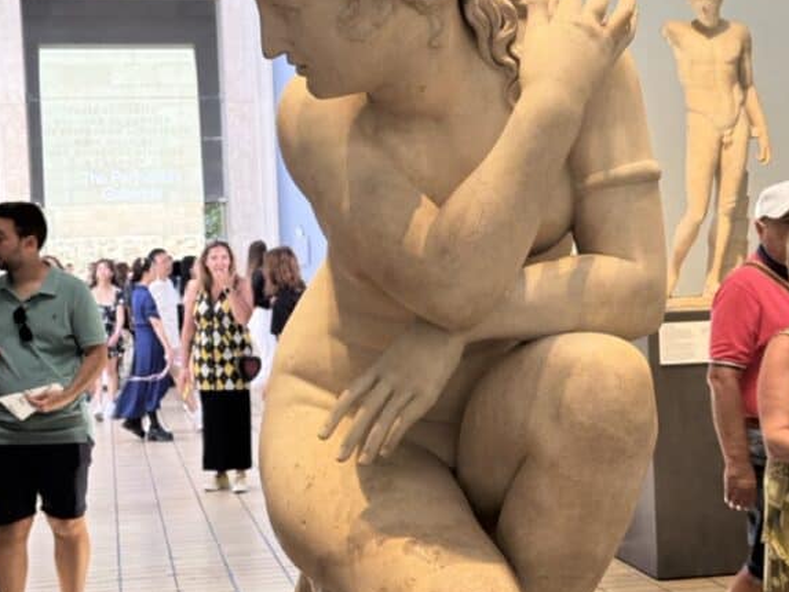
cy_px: 313
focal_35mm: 67
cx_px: 399
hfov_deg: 29.0
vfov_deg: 21.9
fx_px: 1527
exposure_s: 1/60
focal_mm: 6.86
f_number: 1.78
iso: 100
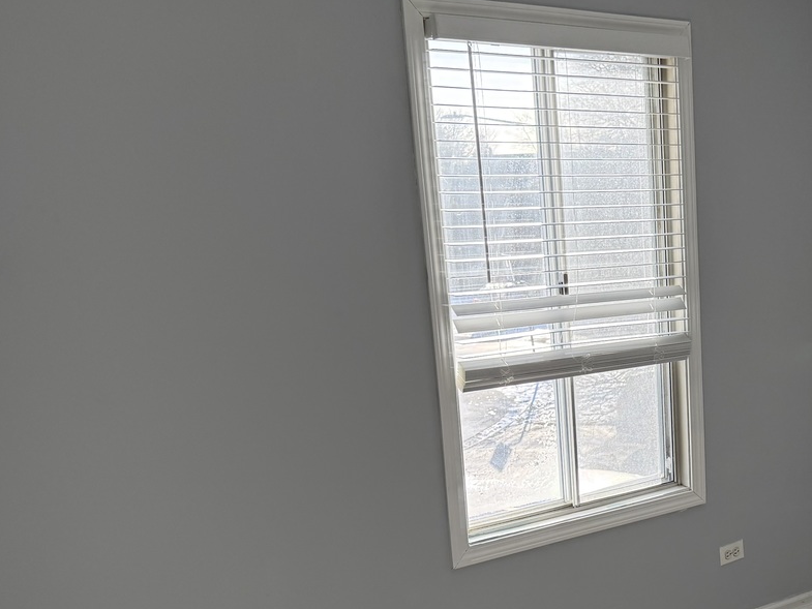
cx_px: 704
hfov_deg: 40.3
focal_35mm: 44
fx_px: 1032
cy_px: 417
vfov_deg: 32.5
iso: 100
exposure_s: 1/757
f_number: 1.78
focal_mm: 6.76
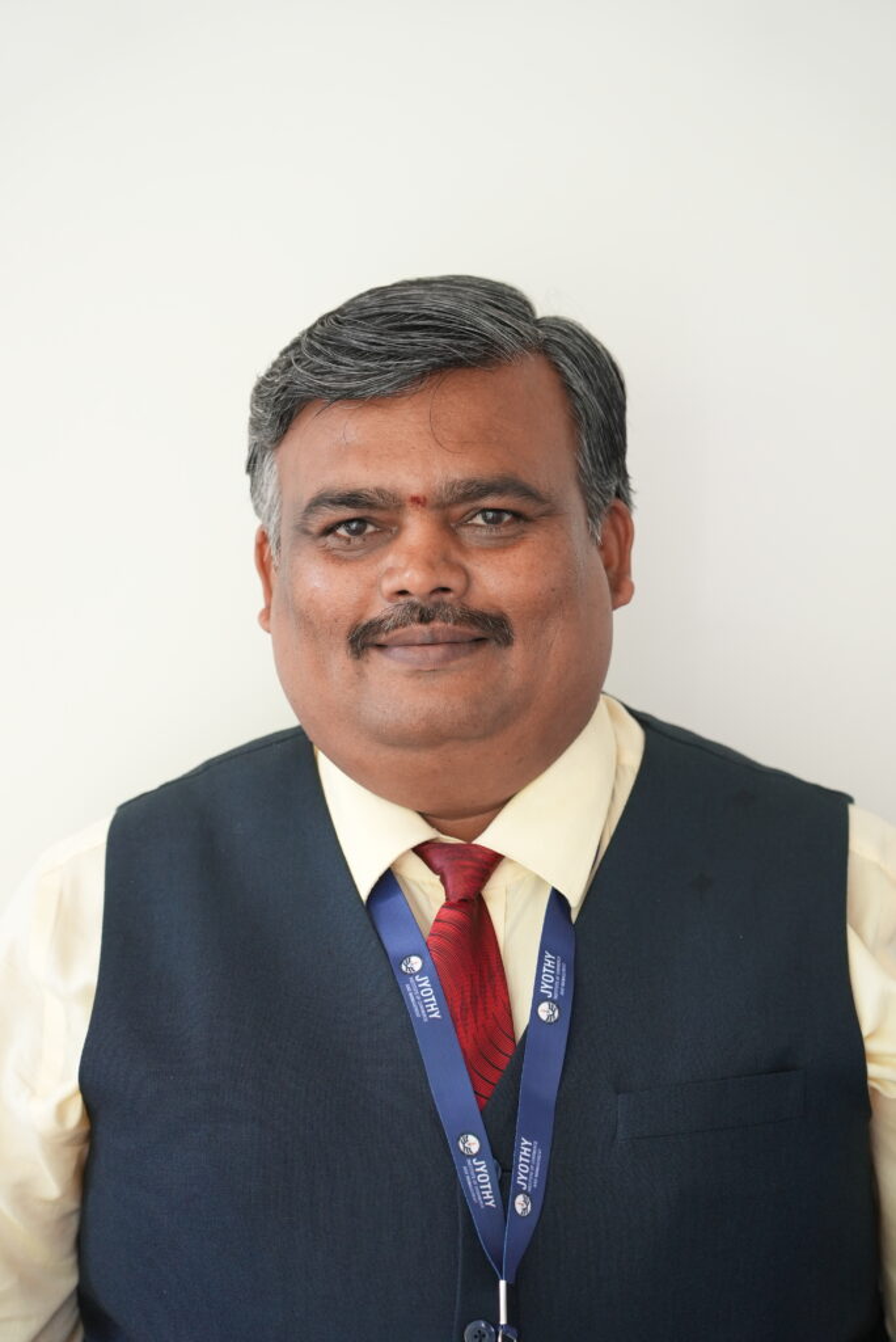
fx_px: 2945
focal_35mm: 79
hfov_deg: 17.3
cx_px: 448
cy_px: 671
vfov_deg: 25.7
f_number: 4
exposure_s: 1/125
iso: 1250
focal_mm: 79
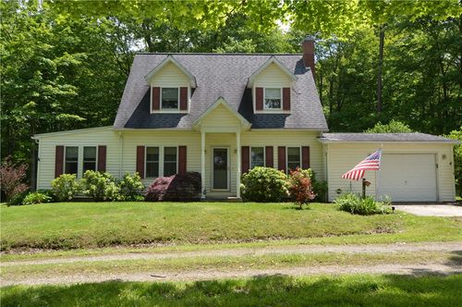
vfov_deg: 47.8
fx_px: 346
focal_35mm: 27
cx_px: 231
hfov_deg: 67.4
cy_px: 154
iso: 100
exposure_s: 1/160
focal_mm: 18
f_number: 6.3
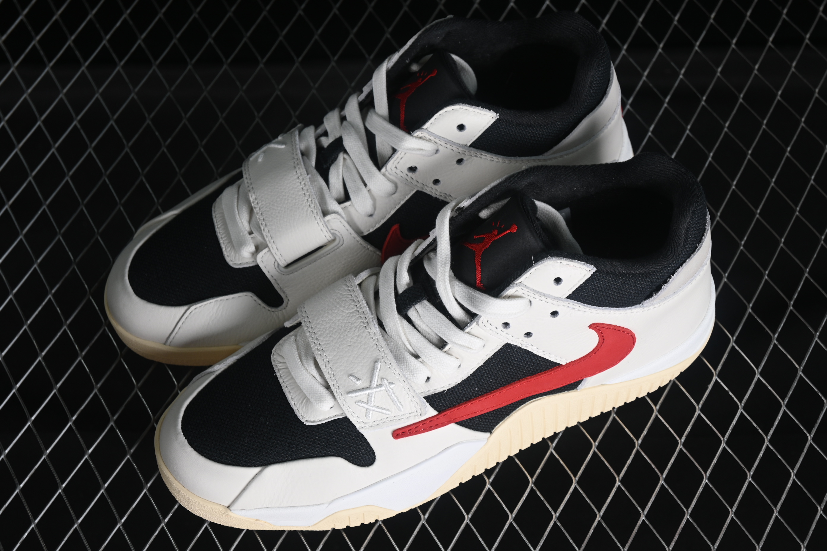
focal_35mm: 75
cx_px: 414
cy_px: 276
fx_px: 1723
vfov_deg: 18.2
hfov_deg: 27.0
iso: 160
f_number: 7.1
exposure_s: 1/80
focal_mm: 50
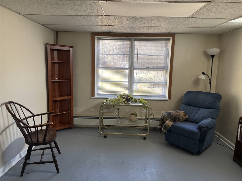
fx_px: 168
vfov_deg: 56.8
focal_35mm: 24
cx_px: 121
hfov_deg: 71.6
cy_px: 90
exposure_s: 1/121
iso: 160
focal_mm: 6.76
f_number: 1.78
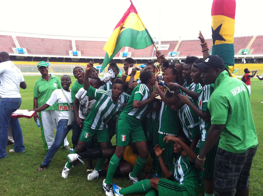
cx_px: 132
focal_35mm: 35
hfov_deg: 52.7
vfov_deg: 40.6
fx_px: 266
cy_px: 98
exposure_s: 1/120
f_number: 2.8
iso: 100
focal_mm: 3.85
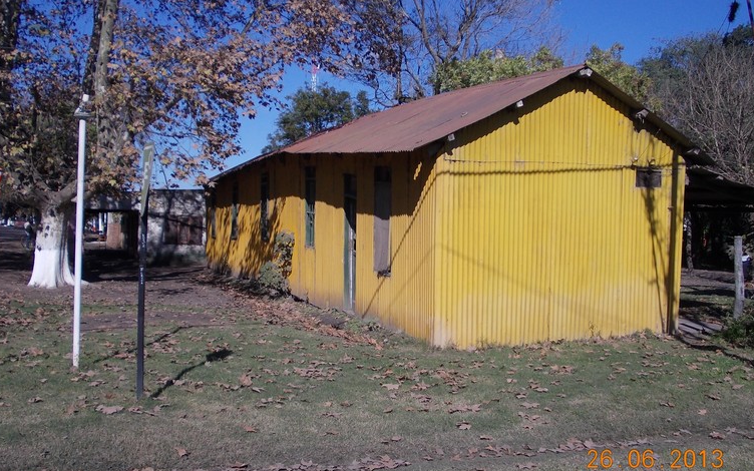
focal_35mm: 41
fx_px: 843
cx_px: 379
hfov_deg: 48.2
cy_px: 240
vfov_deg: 31.2
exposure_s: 1/400
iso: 80
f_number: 6.2
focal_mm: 5.3
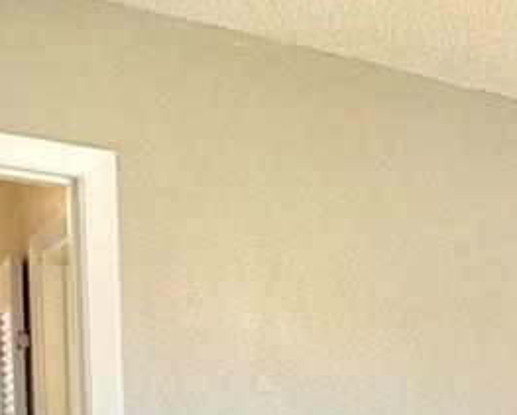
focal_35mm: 83
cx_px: 973
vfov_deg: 17.1
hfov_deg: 17.7
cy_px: 580
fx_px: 1271
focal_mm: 2.22
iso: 200
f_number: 2.2
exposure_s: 1/60
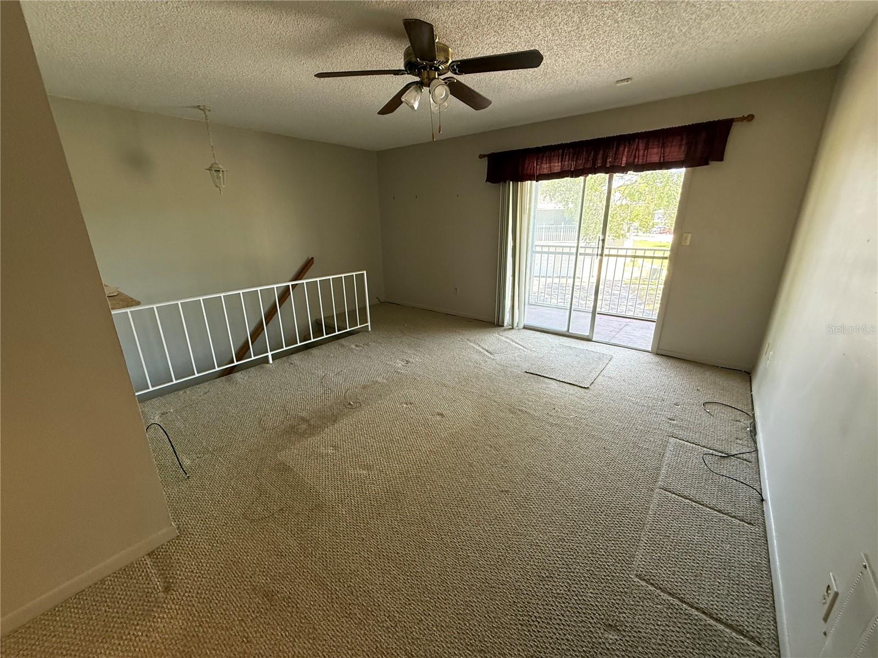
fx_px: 355
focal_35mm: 14
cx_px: 439
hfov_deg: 102.1
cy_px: 329
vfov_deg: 85.7
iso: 250
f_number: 2.2
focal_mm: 2.22
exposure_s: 1/60
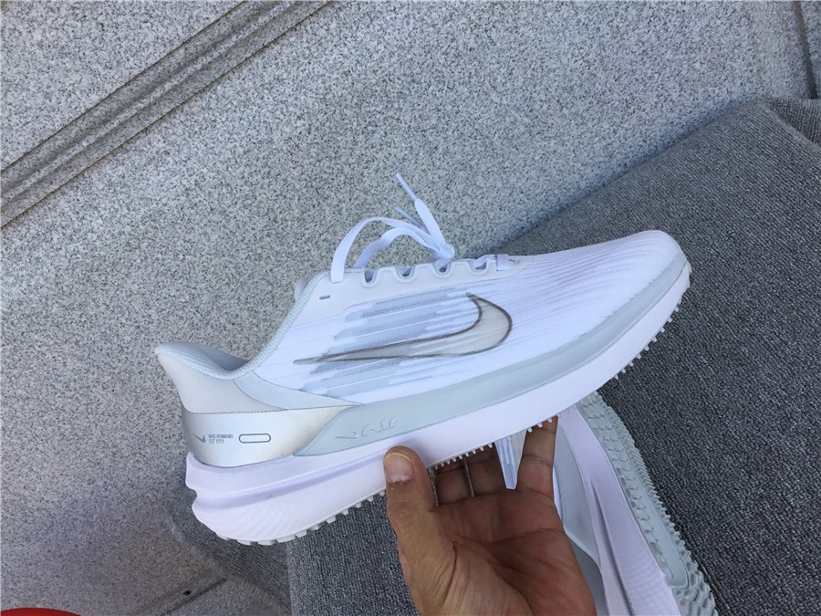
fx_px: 735
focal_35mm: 31
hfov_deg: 58.4
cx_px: 410
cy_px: 308
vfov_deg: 45.4
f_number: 2.4
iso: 25
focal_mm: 3.3
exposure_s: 1/197
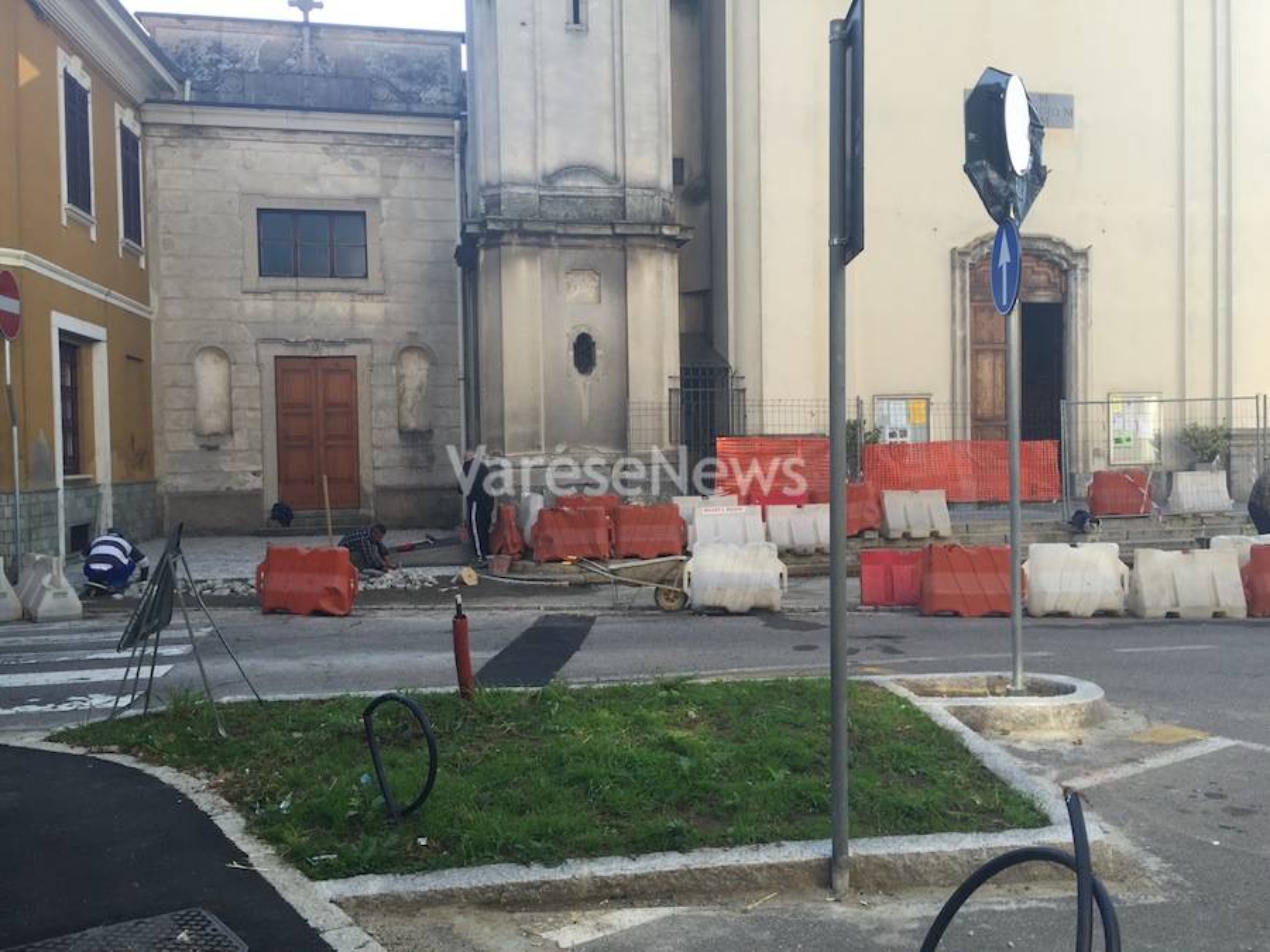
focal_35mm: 29
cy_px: 476
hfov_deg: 61.7
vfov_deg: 48.2
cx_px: 635
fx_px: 1064
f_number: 2.2
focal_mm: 4.15
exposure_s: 1/439
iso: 32
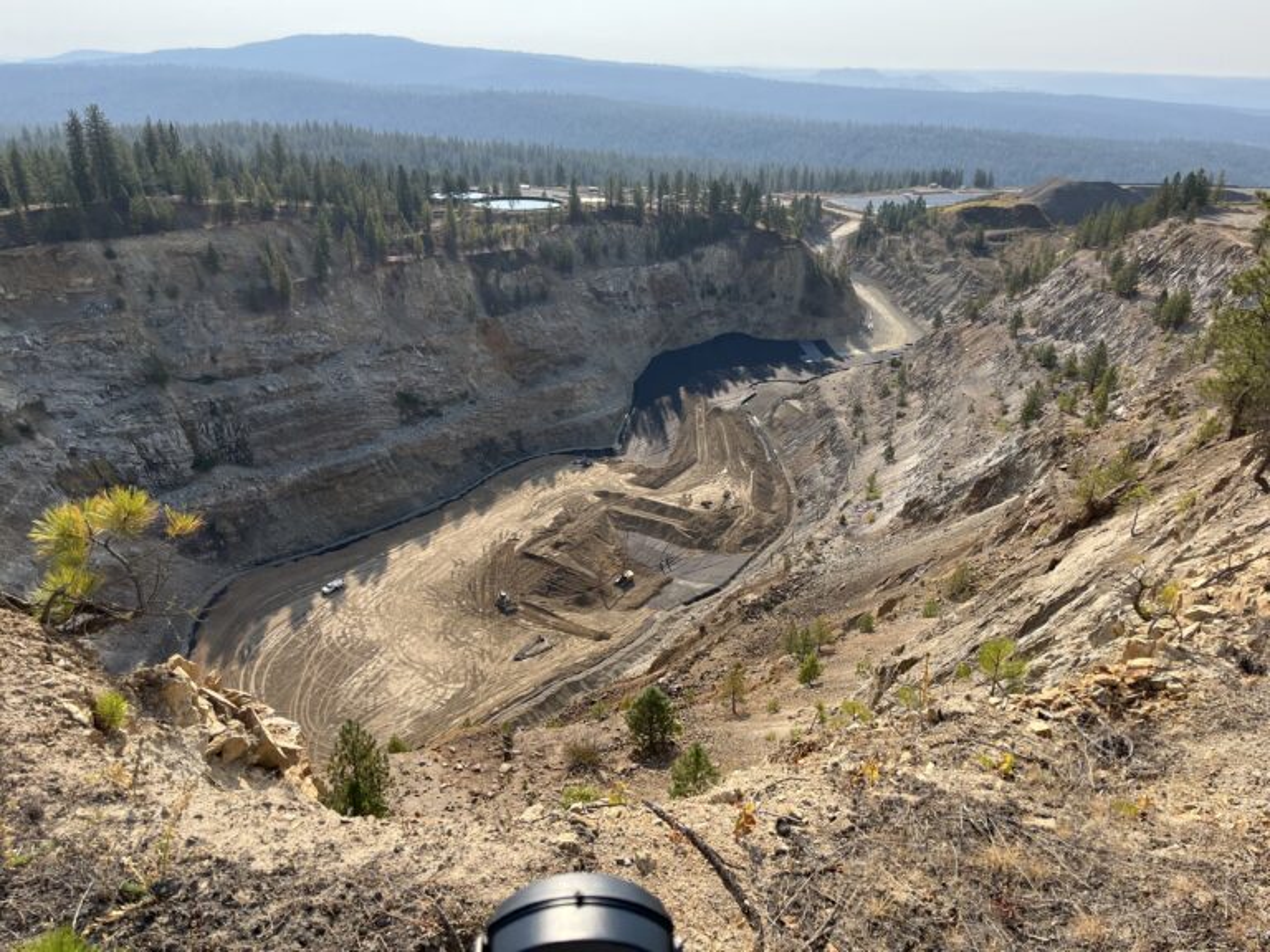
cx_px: 635
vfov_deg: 53.1
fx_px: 954
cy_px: 476
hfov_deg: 67.3
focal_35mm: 26
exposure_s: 1/2513
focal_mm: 5.1
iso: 50
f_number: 1.6
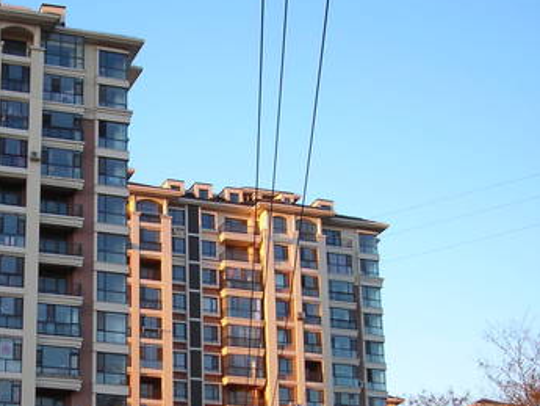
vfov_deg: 19.0
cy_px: 314
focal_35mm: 77
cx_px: 119
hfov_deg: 25.0
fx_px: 1202
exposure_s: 1/61
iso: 50
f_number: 3.2
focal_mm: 6.3
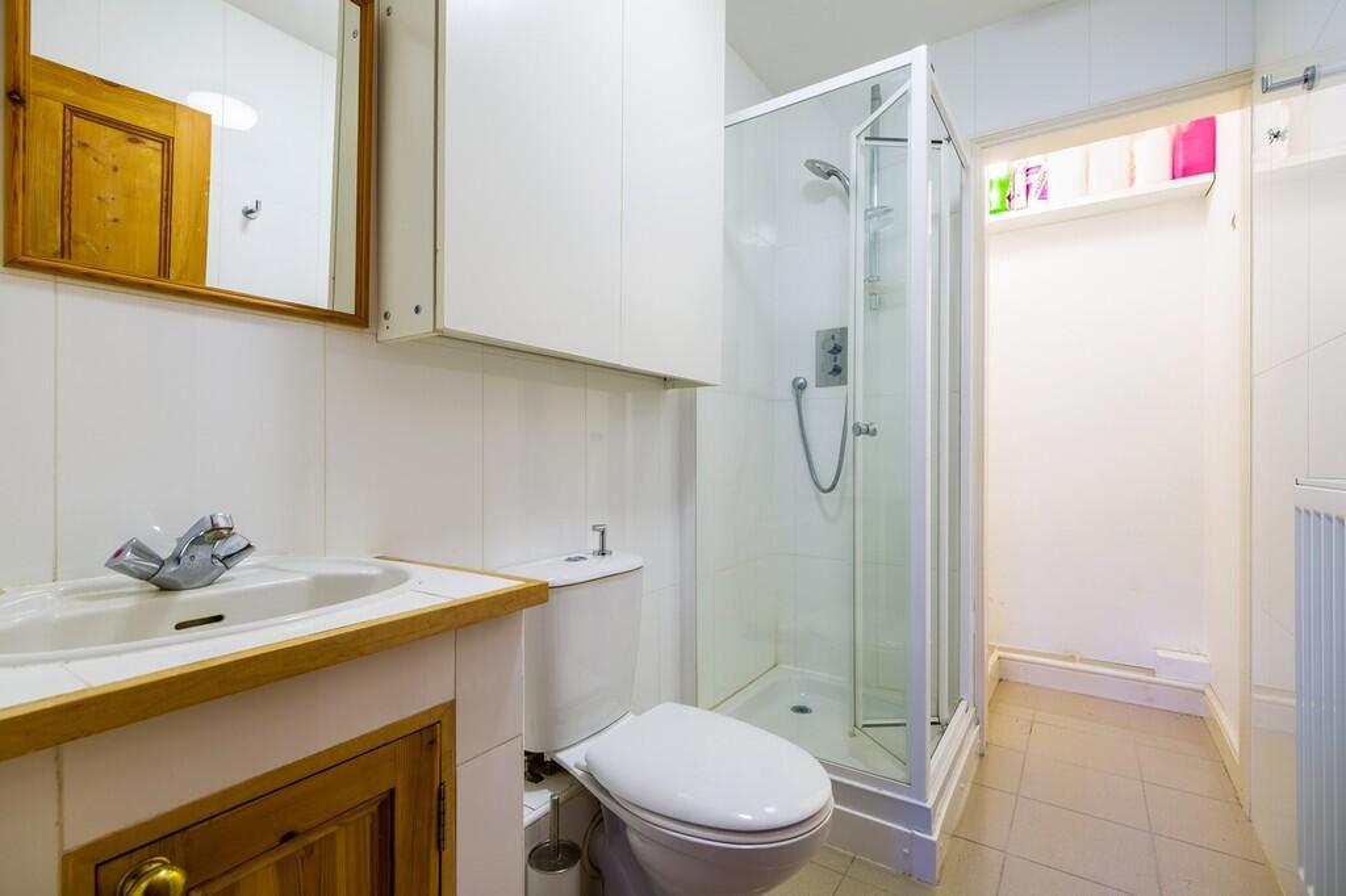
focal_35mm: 15
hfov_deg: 100.4
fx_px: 561
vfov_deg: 77.3
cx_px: 673
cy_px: 448
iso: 160
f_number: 7.1
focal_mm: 10.3
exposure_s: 1/30
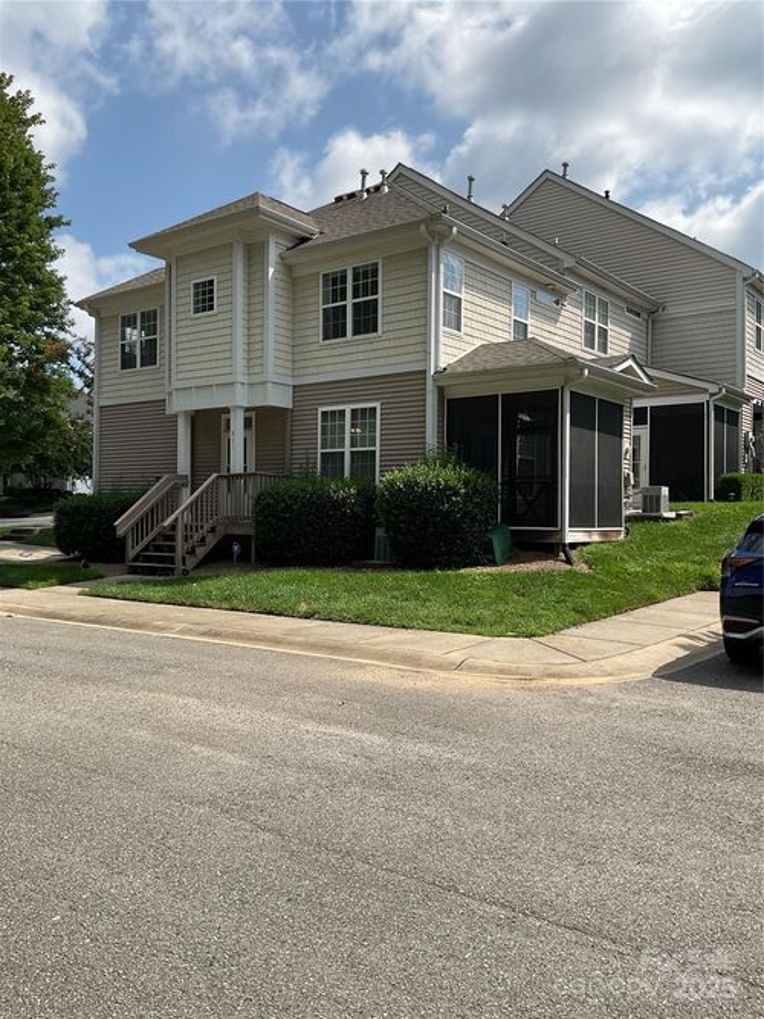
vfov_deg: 61.7
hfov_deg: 48.2
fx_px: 854
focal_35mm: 29
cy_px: 510
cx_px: 382
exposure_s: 1/1848
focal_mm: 3
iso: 16
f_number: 1.8
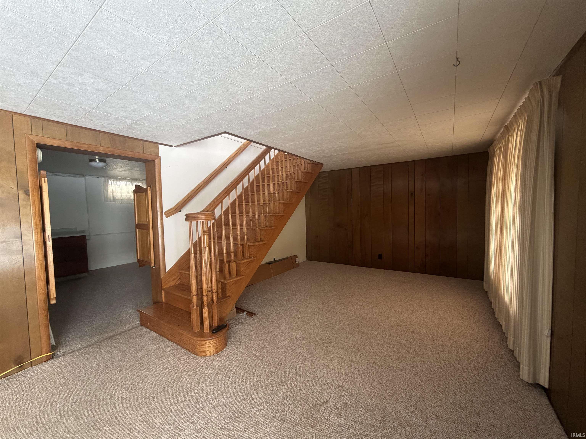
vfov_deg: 85.7
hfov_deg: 102.1
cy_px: 220
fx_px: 237
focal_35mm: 14
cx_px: 293
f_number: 2.2
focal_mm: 2.22
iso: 320
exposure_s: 1/109
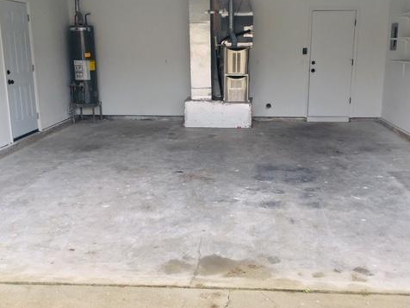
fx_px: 462
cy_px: 154
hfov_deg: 47.9
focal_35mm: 39
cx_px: 214
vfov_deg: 36.8
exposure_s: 1/120
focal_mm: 4.15
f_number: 2.2
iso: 32
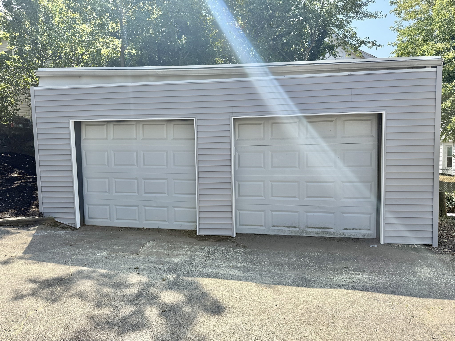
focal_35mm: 24
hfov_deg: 71.6
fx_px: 315
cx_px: 228
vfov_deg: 56.8
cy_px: 170
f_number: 1.78
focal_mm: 6.76
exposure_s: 1/2801
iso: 80
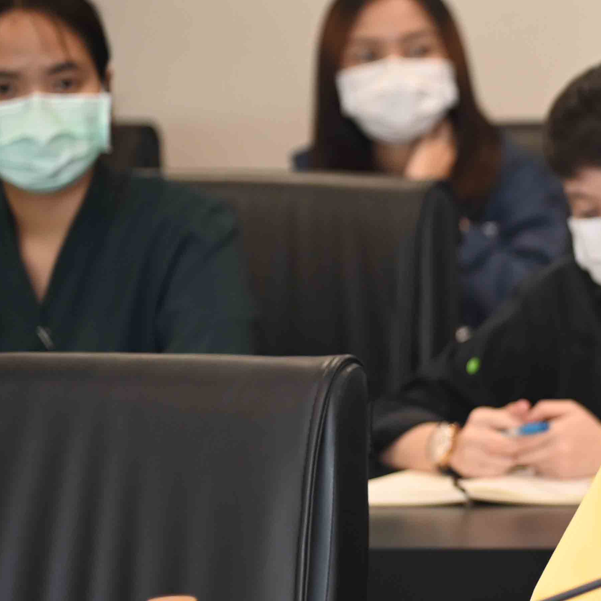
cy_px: 353
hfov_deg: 5.8
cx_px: 936
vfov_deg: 5.8
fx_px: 5912
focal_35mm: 301
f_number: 4
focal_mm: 105
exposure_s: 1/200
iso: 1600
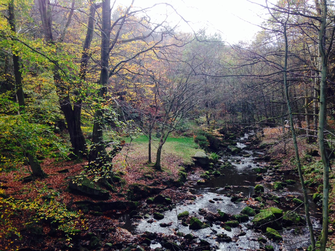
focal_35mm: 33
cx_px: 168
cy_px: 126
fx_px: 319
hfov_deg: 55.4
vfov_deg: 42.9
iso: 80
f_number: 2.4
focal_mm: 4.12
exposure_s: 1/120
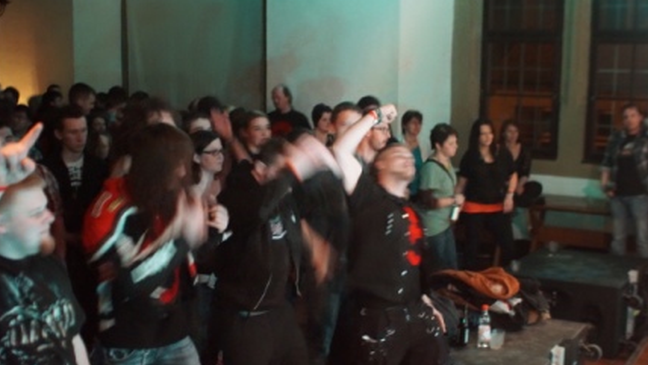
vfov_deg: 26.0
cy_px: 212
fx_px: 791
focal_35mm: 46
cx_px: 333
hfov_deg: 44.6
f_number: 3.5
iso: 6400
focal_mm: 28
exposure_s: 1/8
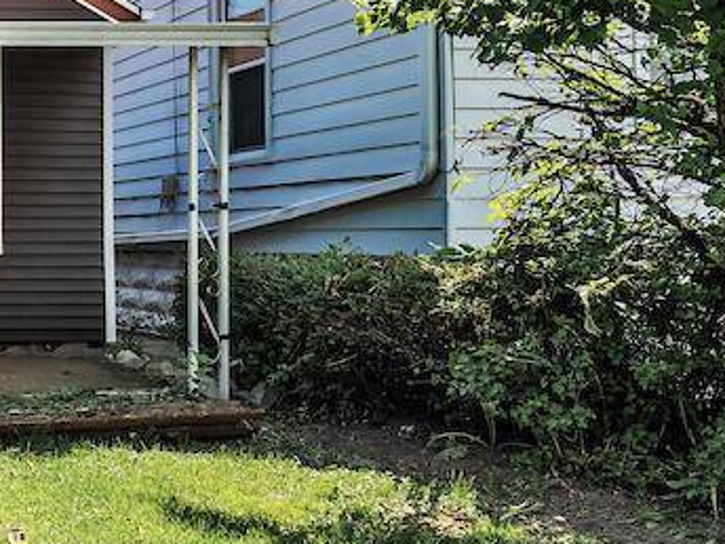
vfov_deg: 30.8
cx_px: -272
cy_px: 205
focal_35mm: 47
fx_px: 984
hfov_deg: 29.9
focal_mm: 14
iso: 400
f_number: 9
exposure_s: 1/400
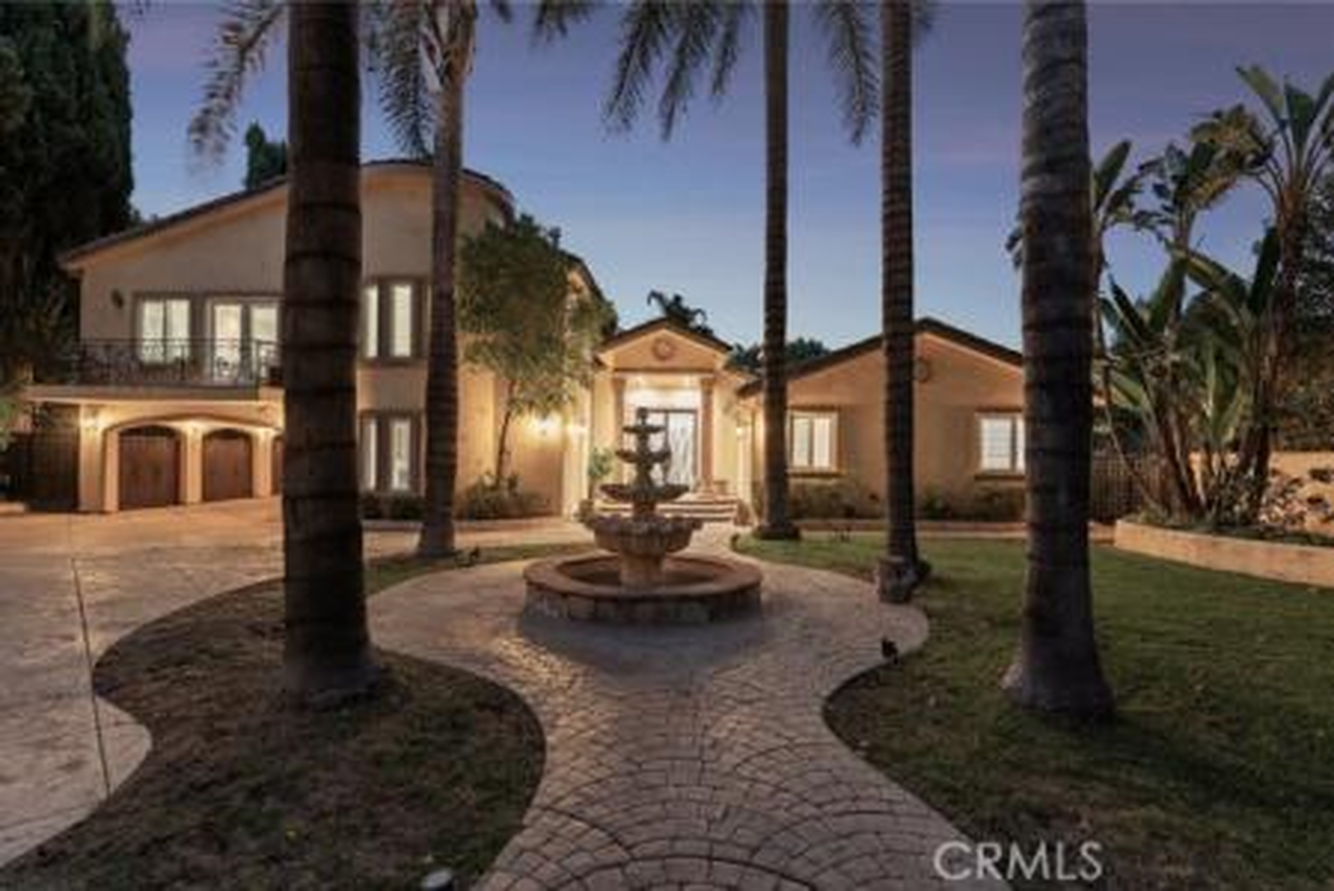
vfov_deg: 71.2
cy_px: 446
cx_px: 667
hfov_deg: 93.9
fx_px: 623
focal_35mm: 17
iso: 160
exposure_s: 4
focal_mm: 16.8
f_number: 8
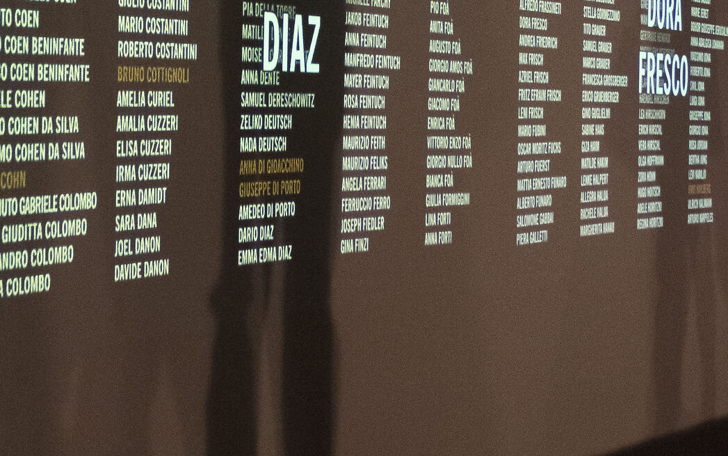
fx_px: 2501
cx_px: 323
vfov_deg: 10.3
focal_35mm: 126
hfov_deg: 16.6
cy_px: 14
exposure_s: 1/50
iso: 5000
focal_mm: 36
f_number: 4
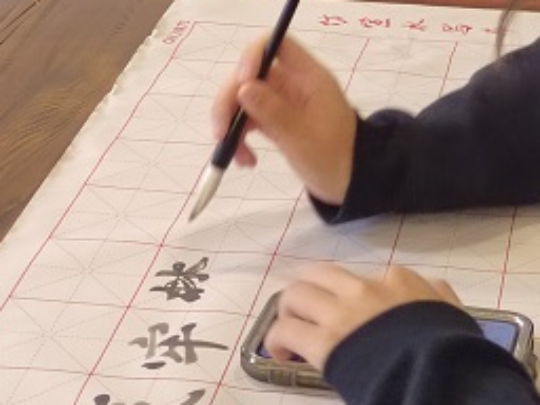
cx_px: 456
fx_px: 1716
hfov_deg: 17.7
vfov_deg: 13.3
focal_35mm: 110
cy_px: 38
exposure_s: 1/50
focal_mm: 5.52
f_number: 1.9
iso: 1797
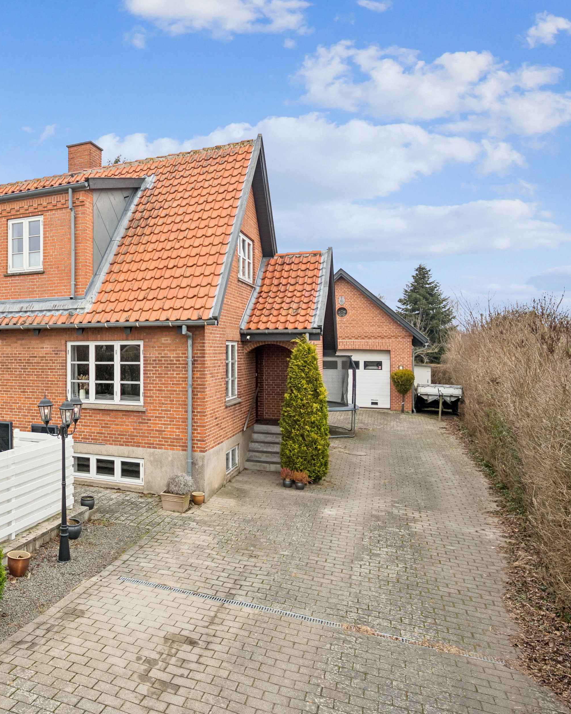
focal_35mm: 26
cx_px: 93
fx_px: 549
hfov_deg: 50.7
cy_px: 357
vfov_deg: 66.0
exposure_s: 1/250
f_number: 4
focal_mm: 18
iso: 400
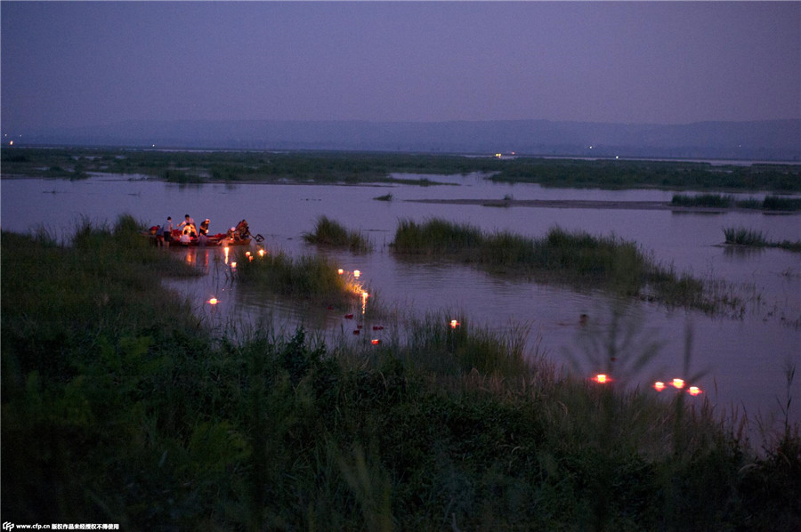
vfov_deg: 26.9
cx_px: 400
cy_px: 266
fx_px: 1111
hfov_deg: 39.6
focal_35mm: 50
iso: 2500
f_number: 2.8
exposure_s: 1/4
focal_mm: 50
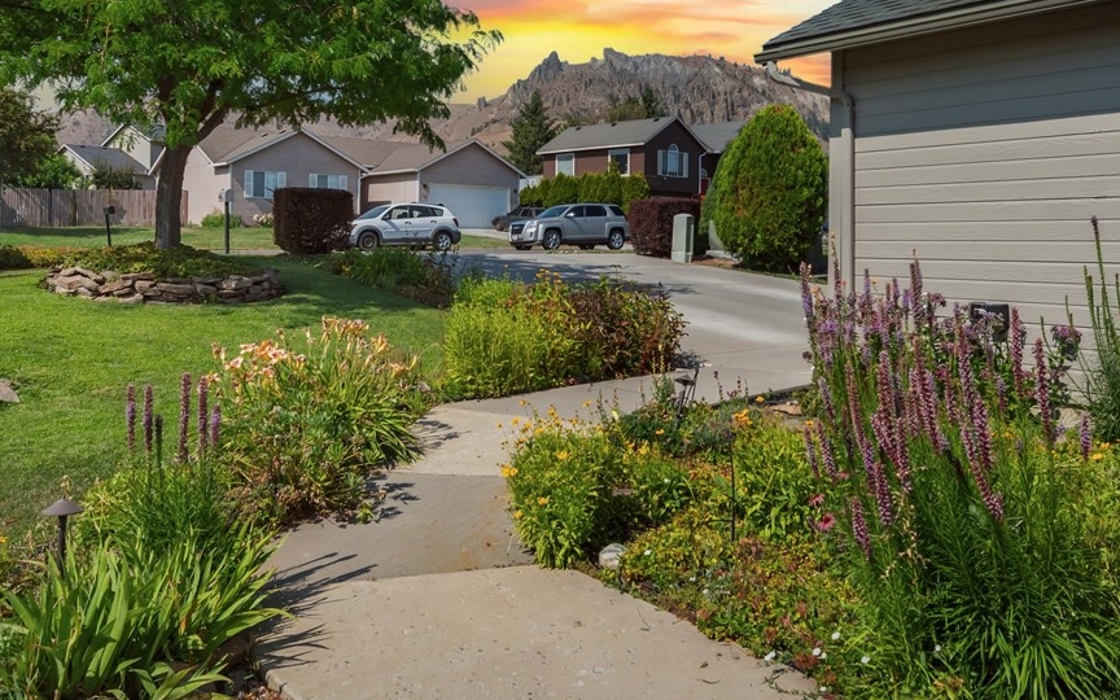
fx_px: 916
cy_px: 192
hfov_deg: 62.9
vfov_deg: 40.9
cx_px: 550
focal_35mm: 30
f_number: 7.1
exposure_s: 1/2000
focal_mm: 15
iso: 100
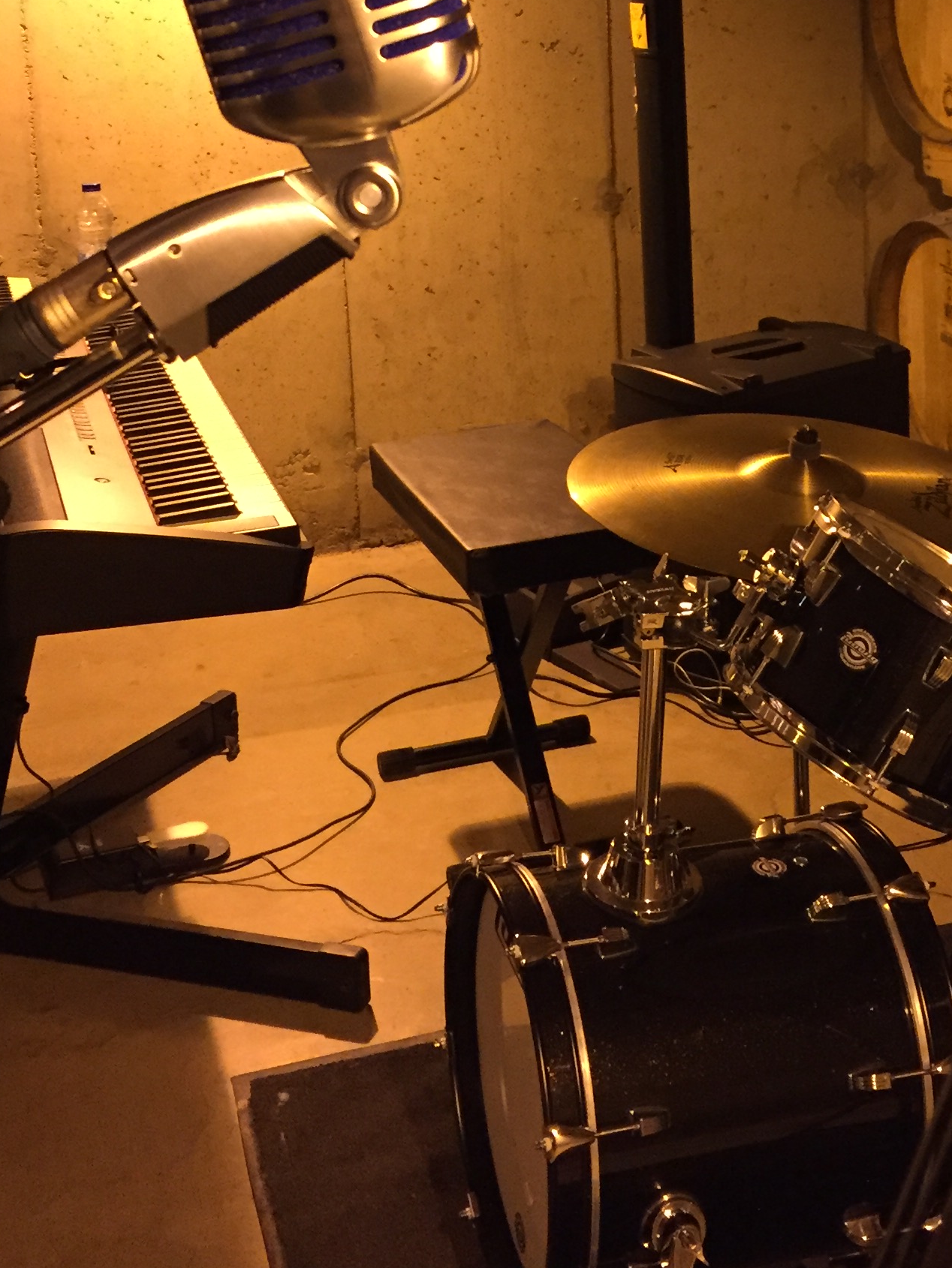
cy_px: 253
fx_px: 2053
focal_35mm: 56
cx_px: 622
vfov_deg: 33.4
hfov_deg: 26.0
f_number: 2.2
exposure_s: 1/30
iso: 250
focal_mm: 4.15
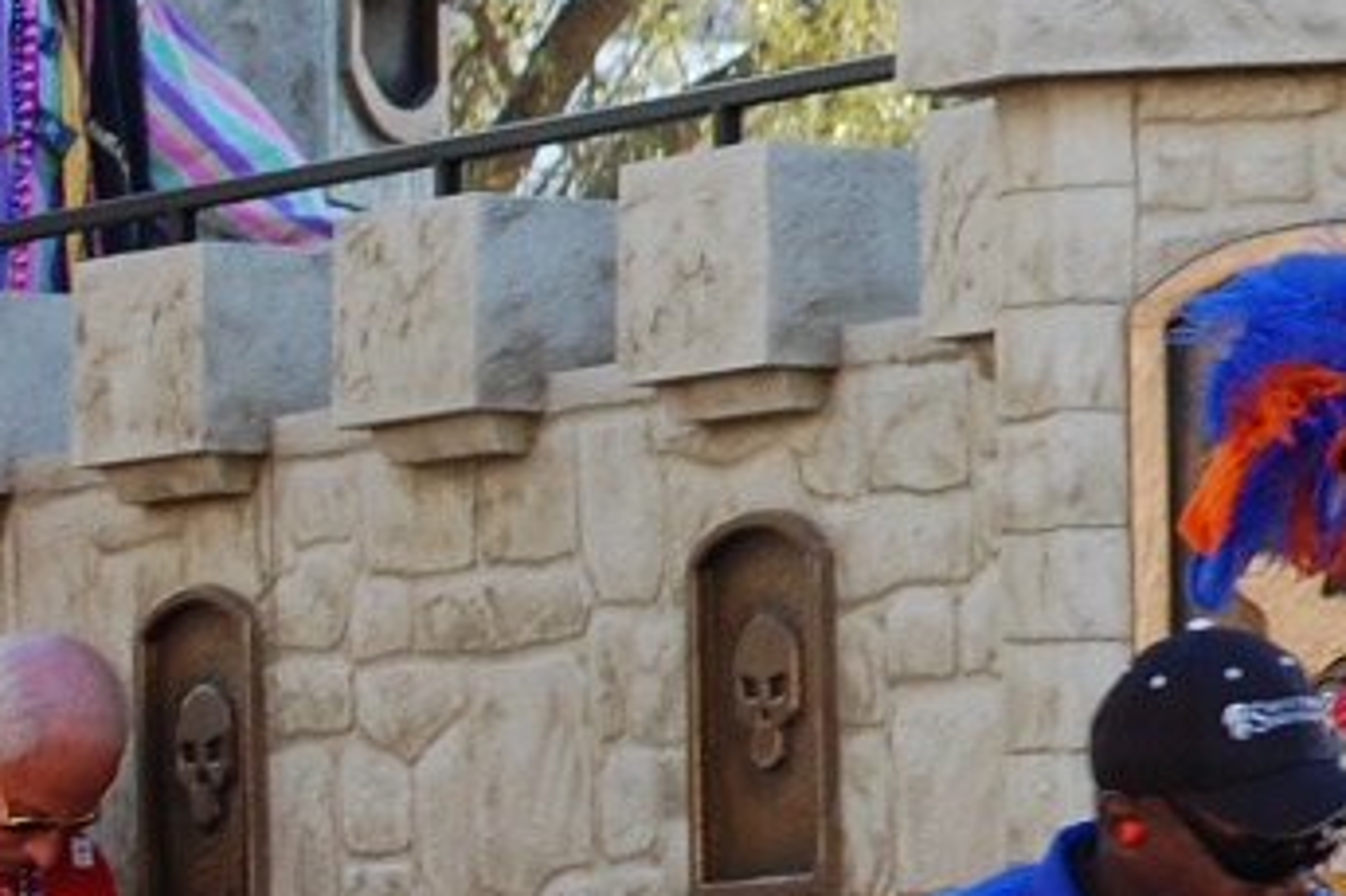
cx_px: 3036
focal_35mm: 383
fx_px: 14325
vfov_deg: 3.6
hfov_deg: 5.2
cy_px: -311
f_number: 6.3
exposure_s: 1/160
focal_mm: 55
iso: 200
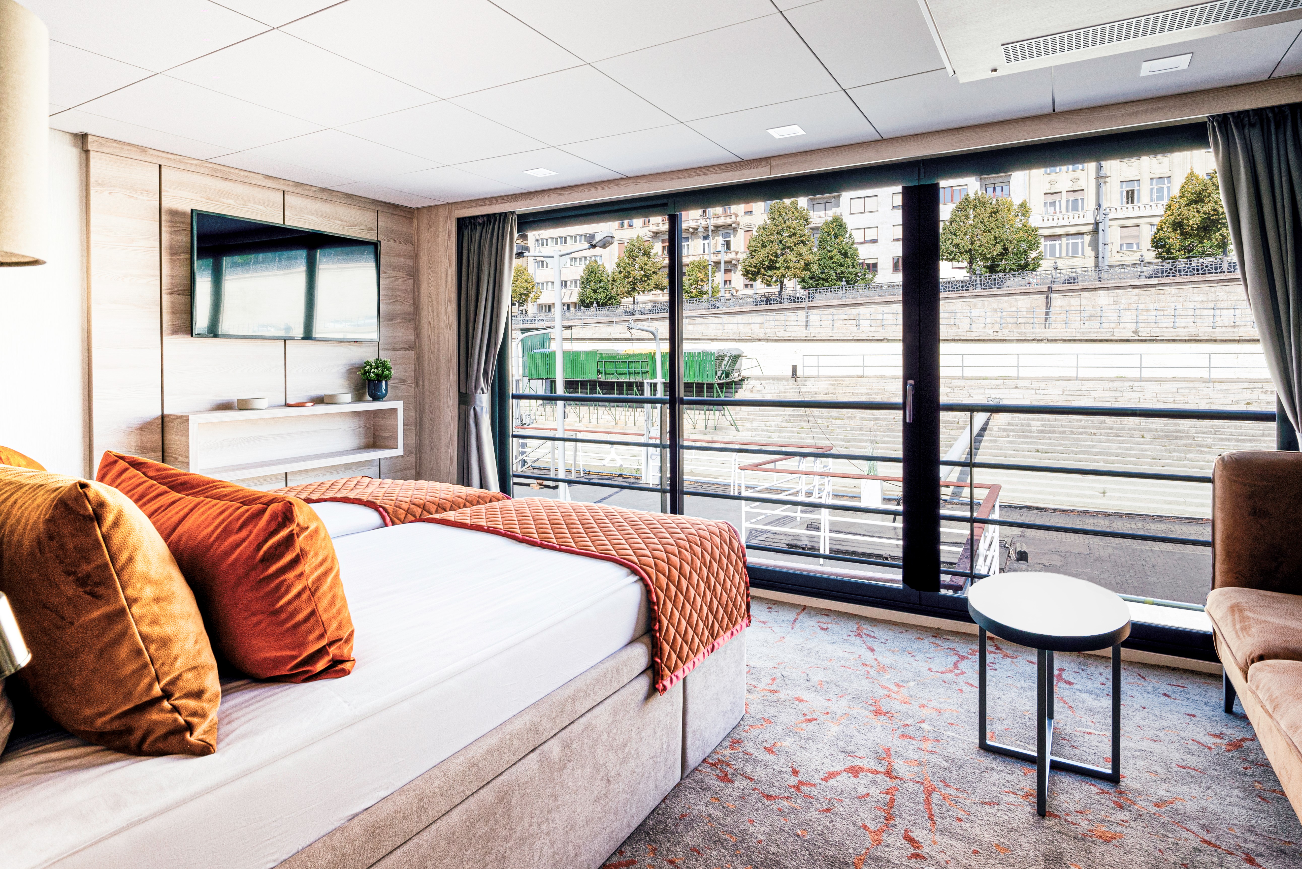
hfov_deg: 90.0
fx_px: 651
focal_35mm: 18
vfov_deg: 67.4
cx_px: 651
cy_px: 434
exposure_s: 1/20
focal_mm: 12
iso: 200
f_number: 8
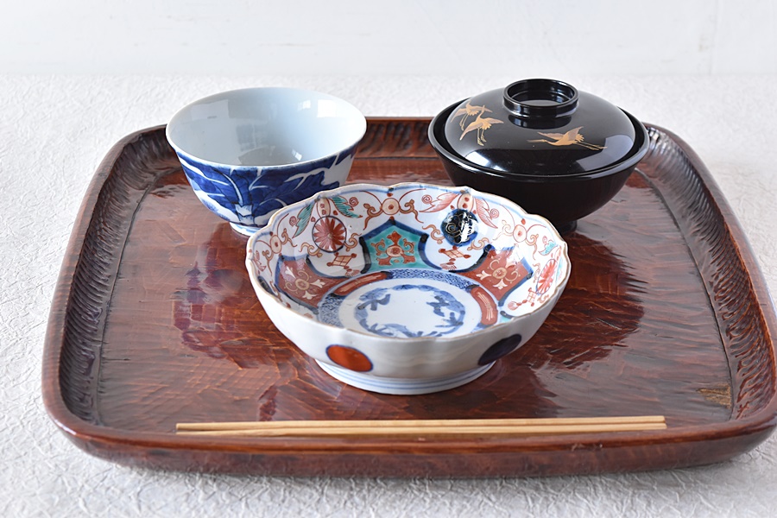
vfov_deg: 16.6
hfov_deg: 24.6
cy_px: 259
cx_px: 388
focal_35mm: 82
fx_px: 1780
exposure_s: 1/8
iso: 400
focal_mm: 55
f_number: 5.6
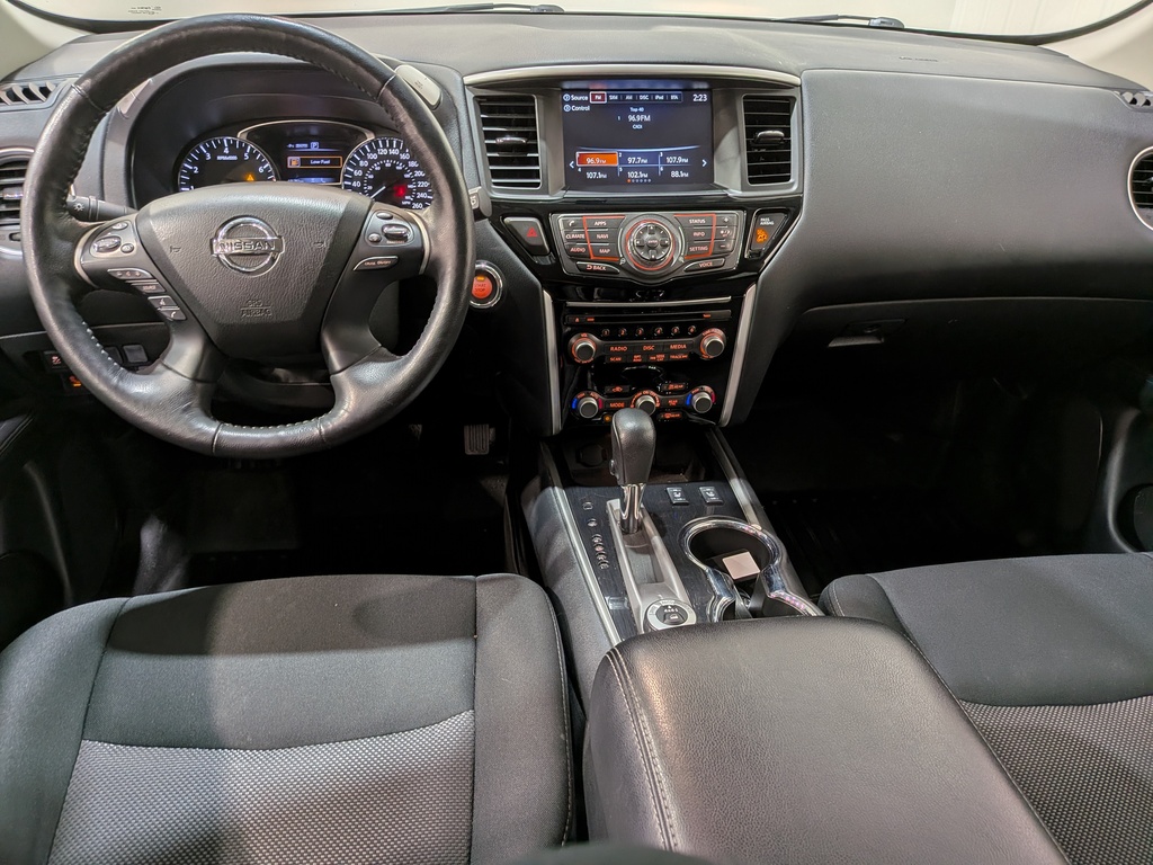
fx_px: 799
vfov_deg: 56.8
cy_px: 432
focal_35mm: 24
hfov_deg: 71.6
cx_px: 576
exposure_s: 1/120
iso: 37
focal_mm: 4.53
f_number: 1.7
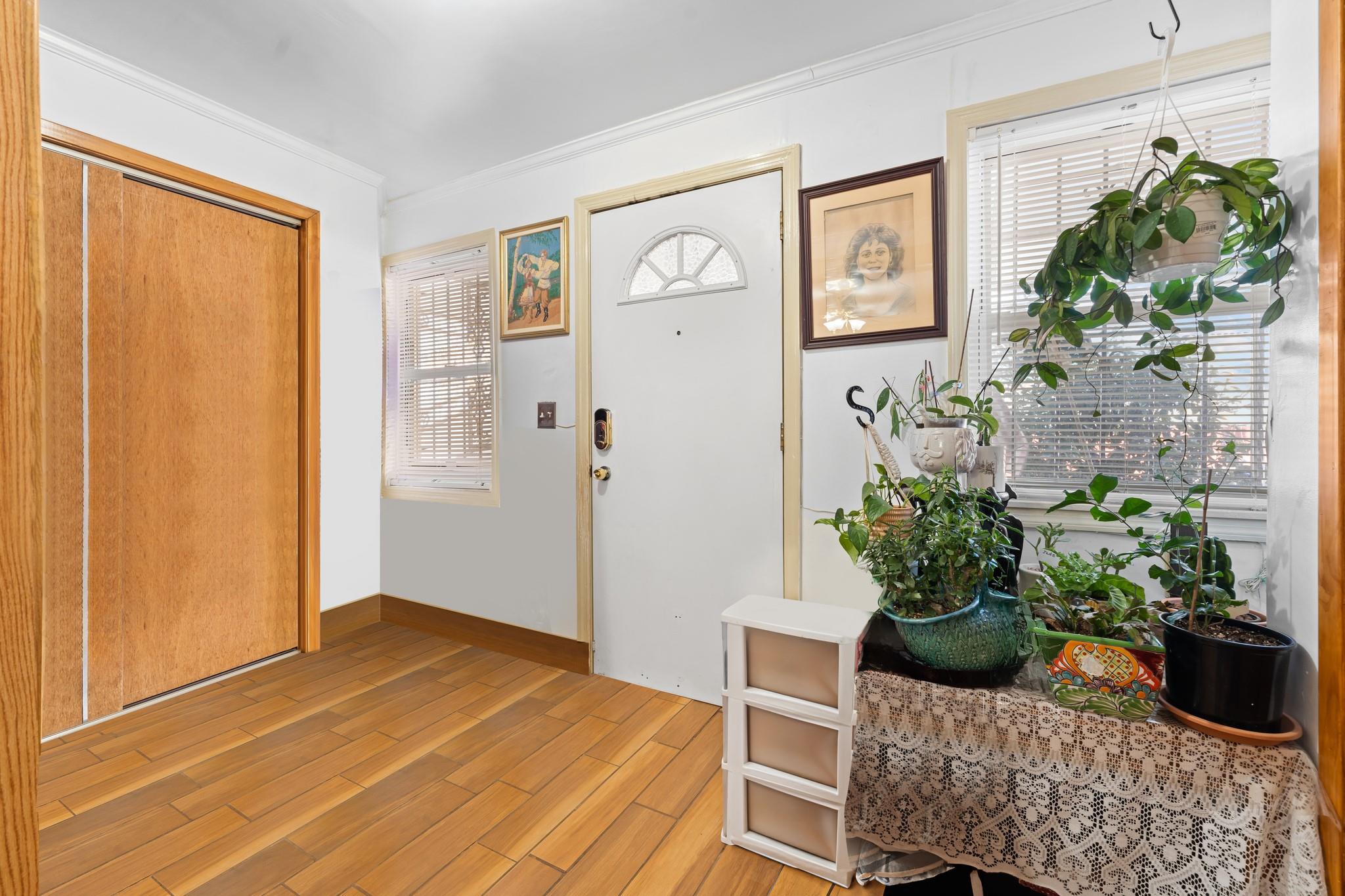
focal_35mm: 14
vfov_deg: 81.2
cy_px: 448
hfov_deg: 104.3
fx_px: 523
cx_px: 672
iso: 200
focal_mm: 14
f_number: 8
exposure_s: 1
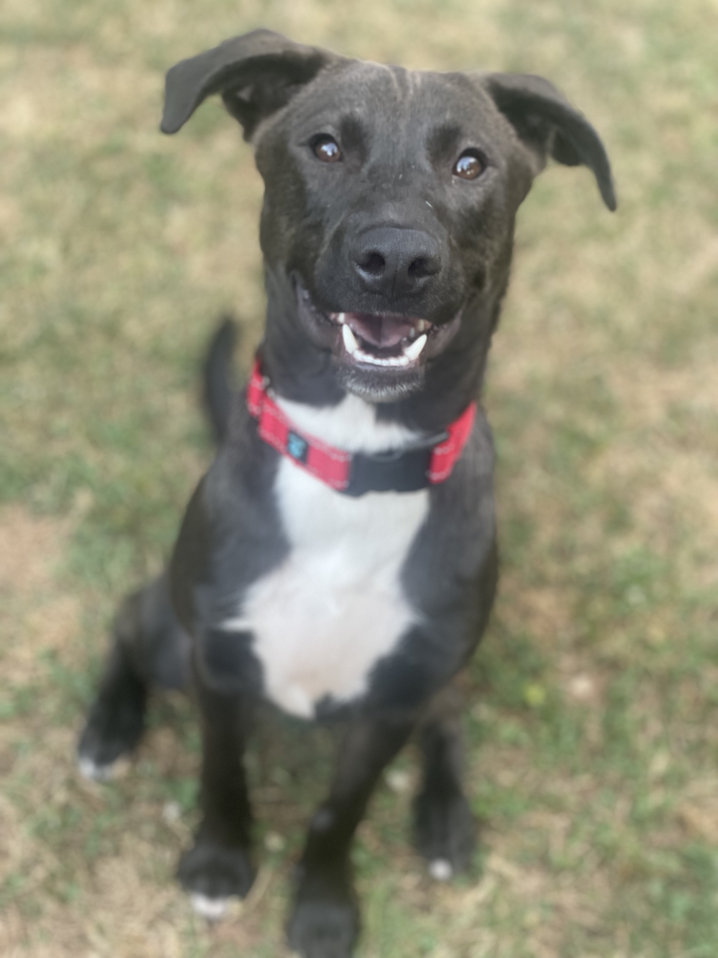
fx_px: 1438
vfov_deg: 36.8
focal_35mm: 52
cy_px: 479
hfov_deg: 28.0
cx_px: 359
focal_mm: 6
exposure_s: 1/122
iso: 200
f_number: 2
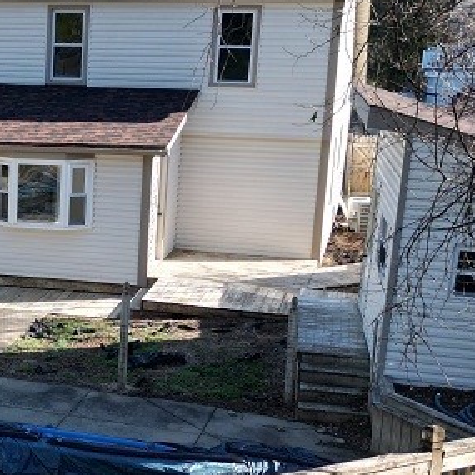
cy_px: 315
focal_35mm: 75
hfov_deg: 21.5
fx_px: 1164
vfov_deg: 23.0
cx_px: -82
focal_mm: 6.72
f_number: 1.7
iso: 120
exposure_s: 1/1500
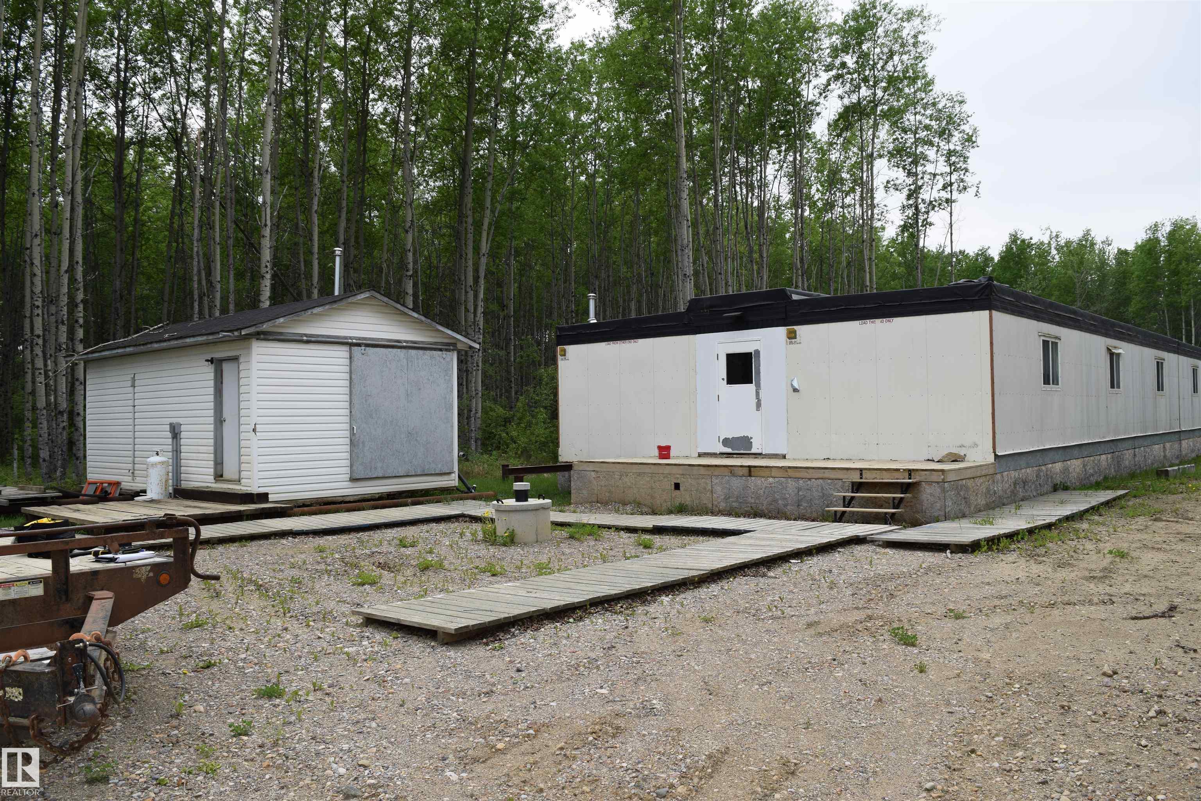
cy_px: 400
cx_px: 600
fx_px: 901
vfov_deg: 47.9
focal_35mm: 27
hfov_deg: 67.4
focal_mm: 18
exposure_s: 1/200
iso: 100
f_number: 9
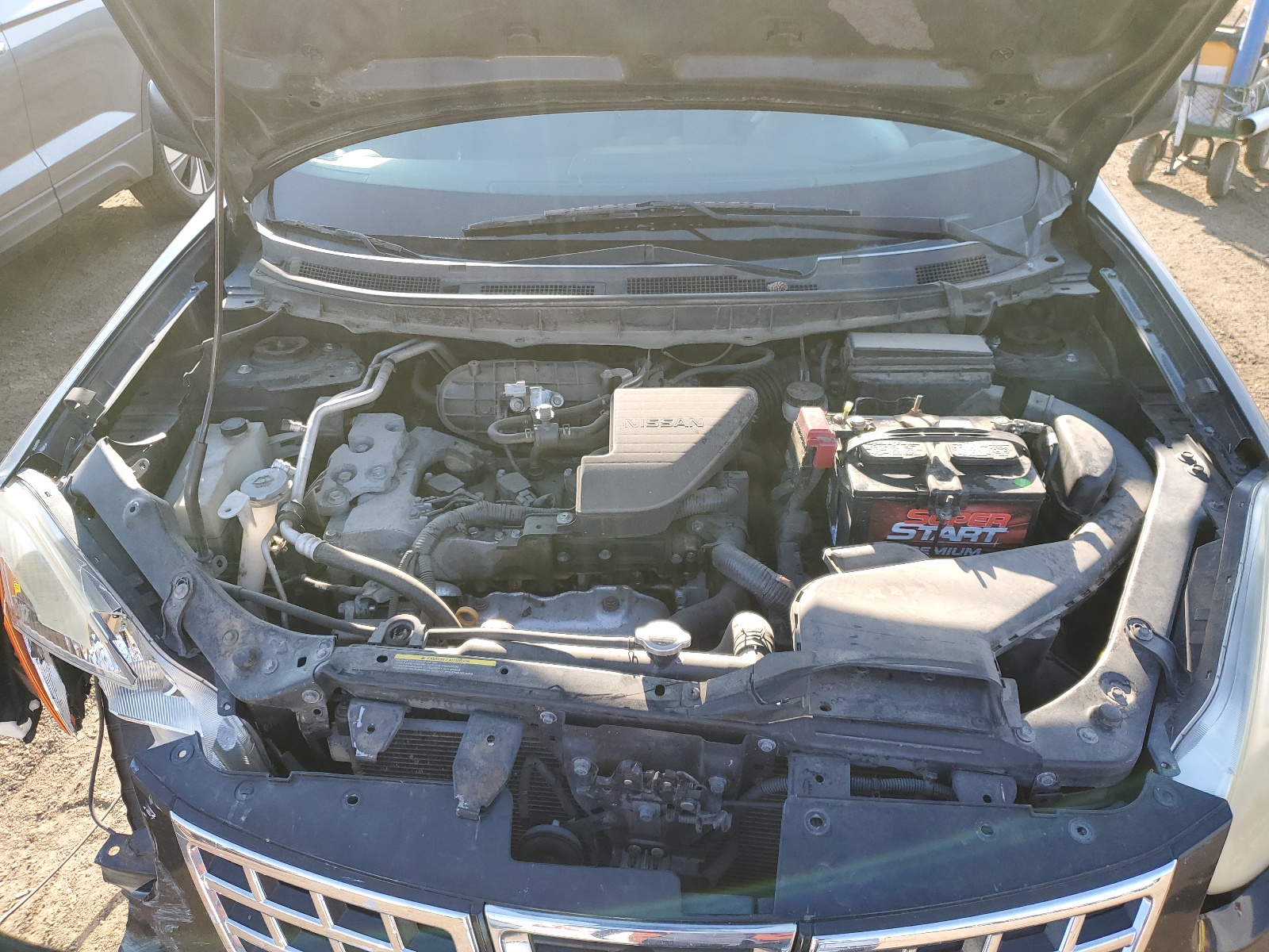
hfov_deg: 67.3
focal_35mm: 26
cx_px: 634
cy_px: 476
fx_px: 953
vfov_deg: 53.1
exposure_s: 1/435
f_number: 1.5
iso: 50
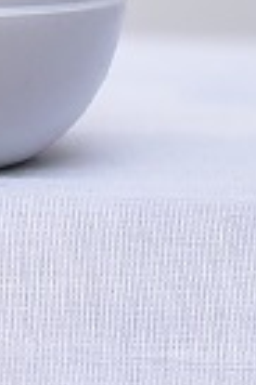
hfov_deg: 7.1
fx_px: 2037
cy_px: -257
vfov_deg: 10.3
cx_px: -111
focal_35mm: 191
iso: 1250
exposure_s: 1/125
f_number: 4
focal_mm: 50
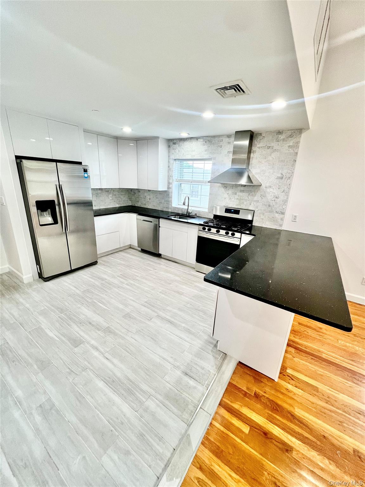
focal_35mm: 13
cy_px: 244
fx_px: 183
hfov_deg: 89.9
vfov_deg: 106.2
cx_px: 182
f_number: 1.8
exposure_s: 1/120
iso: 125
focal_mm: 1.57
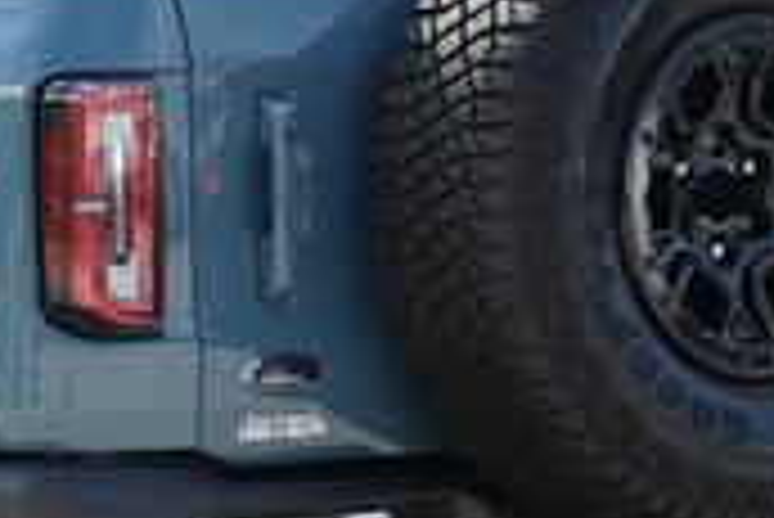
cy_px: 254
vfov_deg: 5.3
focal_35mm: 260
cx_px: -243
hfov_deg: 7.8
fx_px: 5595
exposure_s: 1/125
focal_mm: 70
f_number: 9
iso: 100
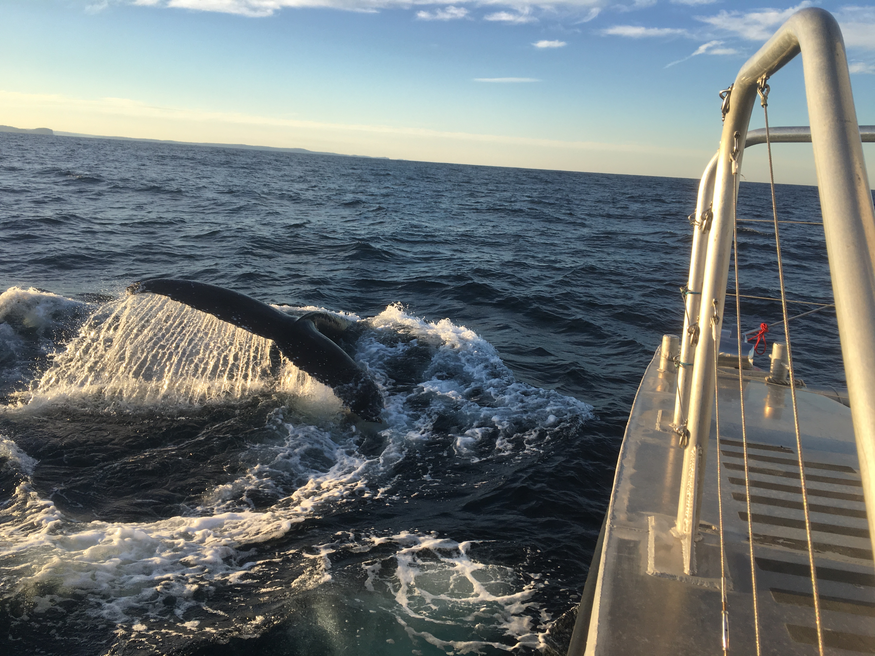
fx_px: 733
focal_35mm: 29
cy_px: 328
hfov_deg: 61.7
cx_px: 438
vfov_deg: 48.2
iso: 25
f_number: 2.2
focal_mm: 4.15
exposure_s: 1/668
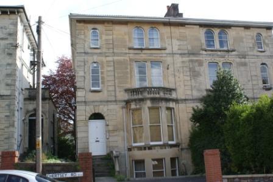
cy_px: 91
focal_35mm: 39
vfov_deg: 34.2
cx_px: 136
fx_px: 296
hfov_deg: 49.5
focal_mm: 26
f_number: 8
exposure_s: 1/80
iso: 100
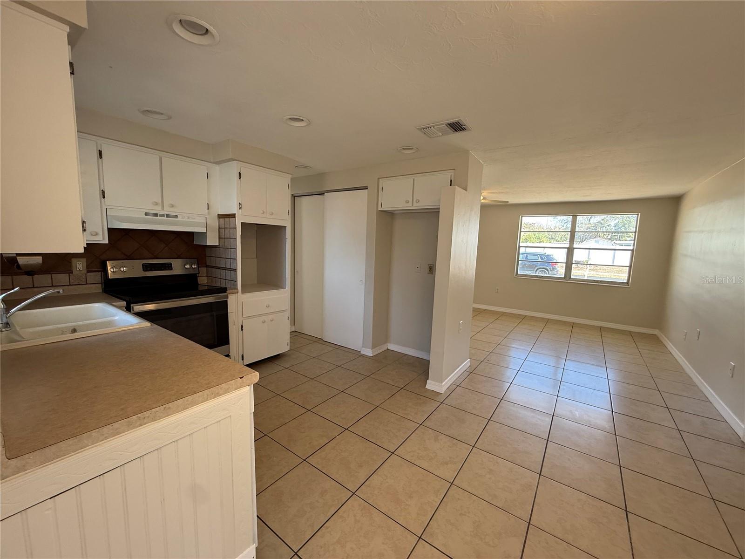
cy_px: 280
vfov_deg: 85.7
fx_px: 301
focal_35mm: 14
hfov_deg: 102.1
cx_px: 372
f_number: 2.2
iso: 160
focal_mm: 2.22
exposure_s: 1/120
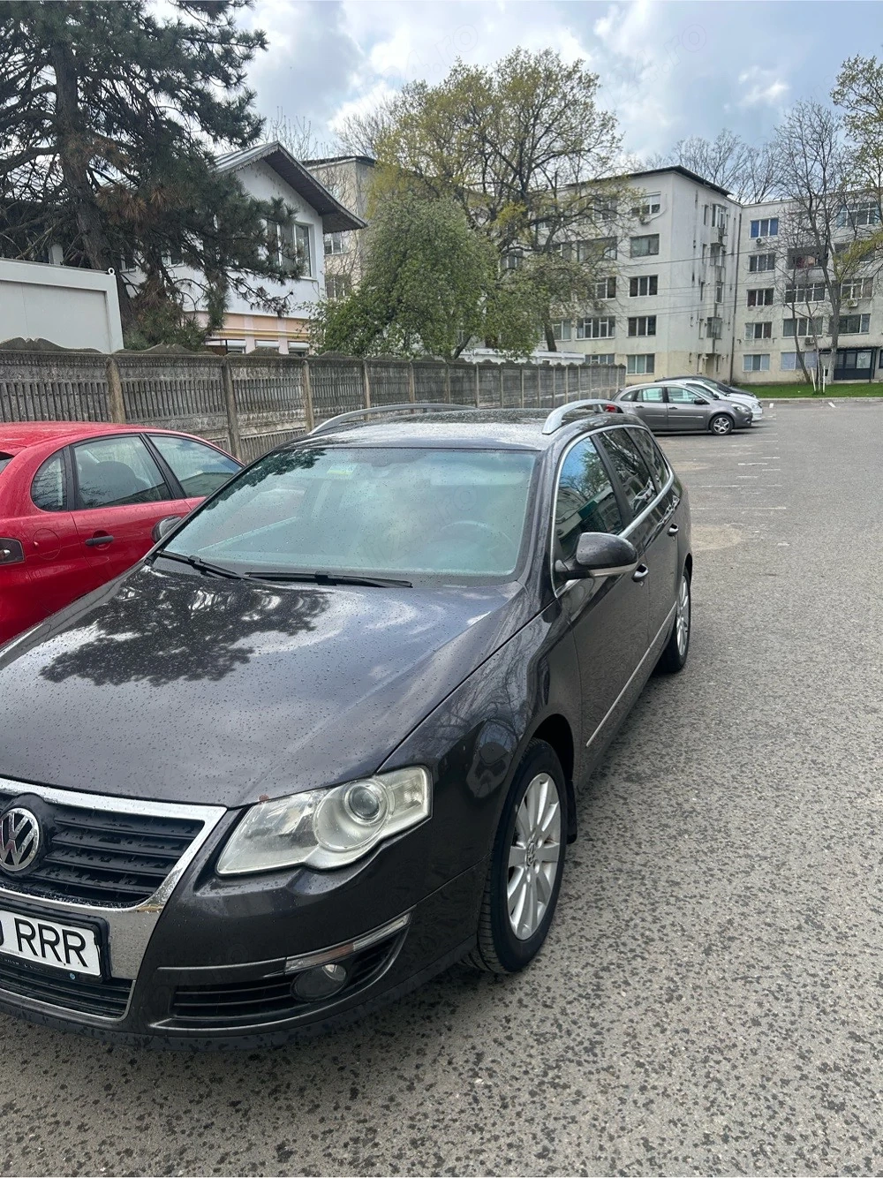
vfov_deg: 67.3
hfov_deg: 53.0
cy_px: 589
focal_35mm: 26
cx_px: 442
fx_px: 885
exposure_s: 1/1089
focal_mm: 5.7
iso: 50
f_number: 1.5
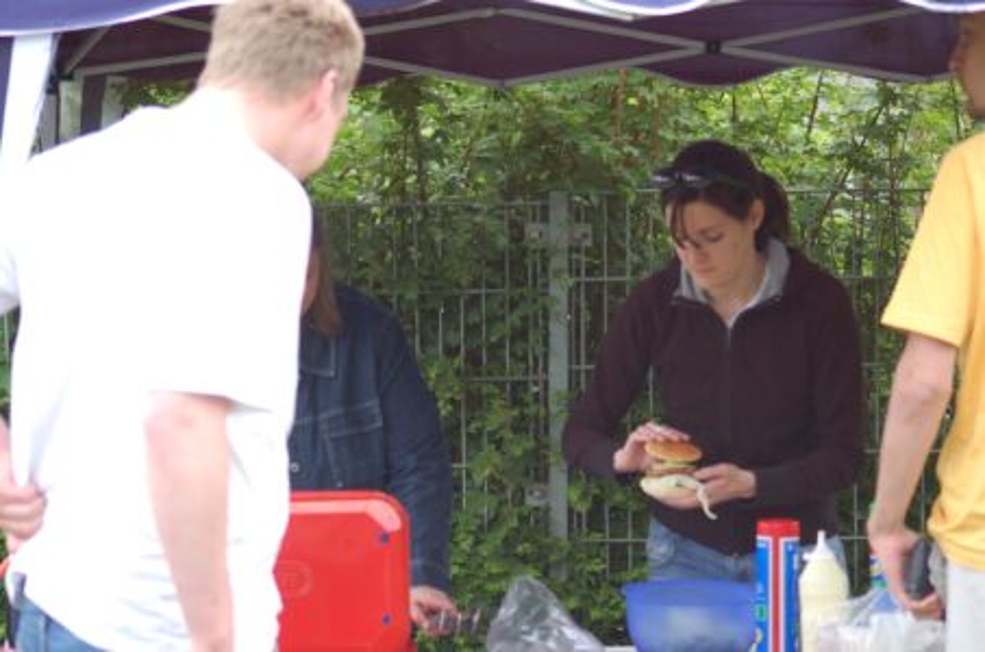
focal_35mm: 123
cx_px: 492
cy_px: 326
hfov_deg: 16.7
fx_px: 3358
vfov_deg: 11.1
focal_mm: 82
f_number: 4
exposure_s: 1/500
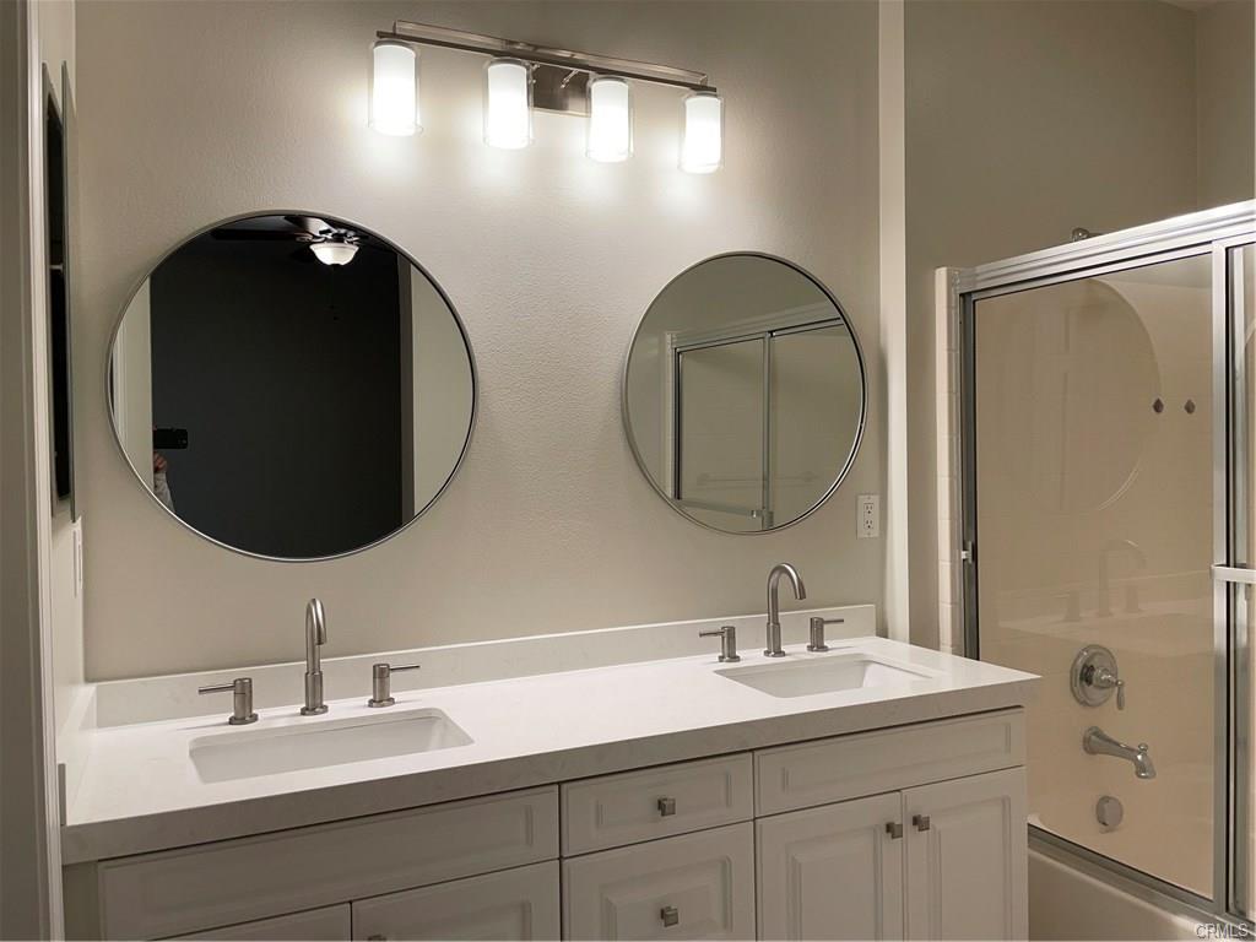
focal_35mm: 26
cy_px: 471
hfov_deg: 67.3
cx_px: 628
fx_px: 943
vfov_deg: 53.1
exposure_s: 1/120
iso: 64
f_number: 1.6
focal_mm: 4.2
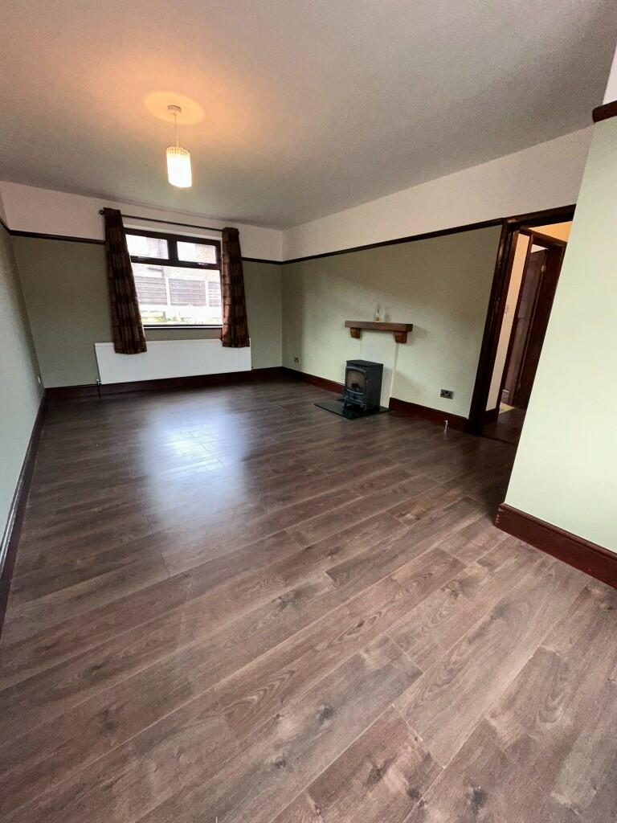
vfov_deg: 102.1
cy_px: 412
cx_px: 308
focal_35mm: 14
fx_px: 333
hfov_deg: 85.7
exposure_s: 1/50
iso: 400
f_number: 2.2
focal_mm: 2.22
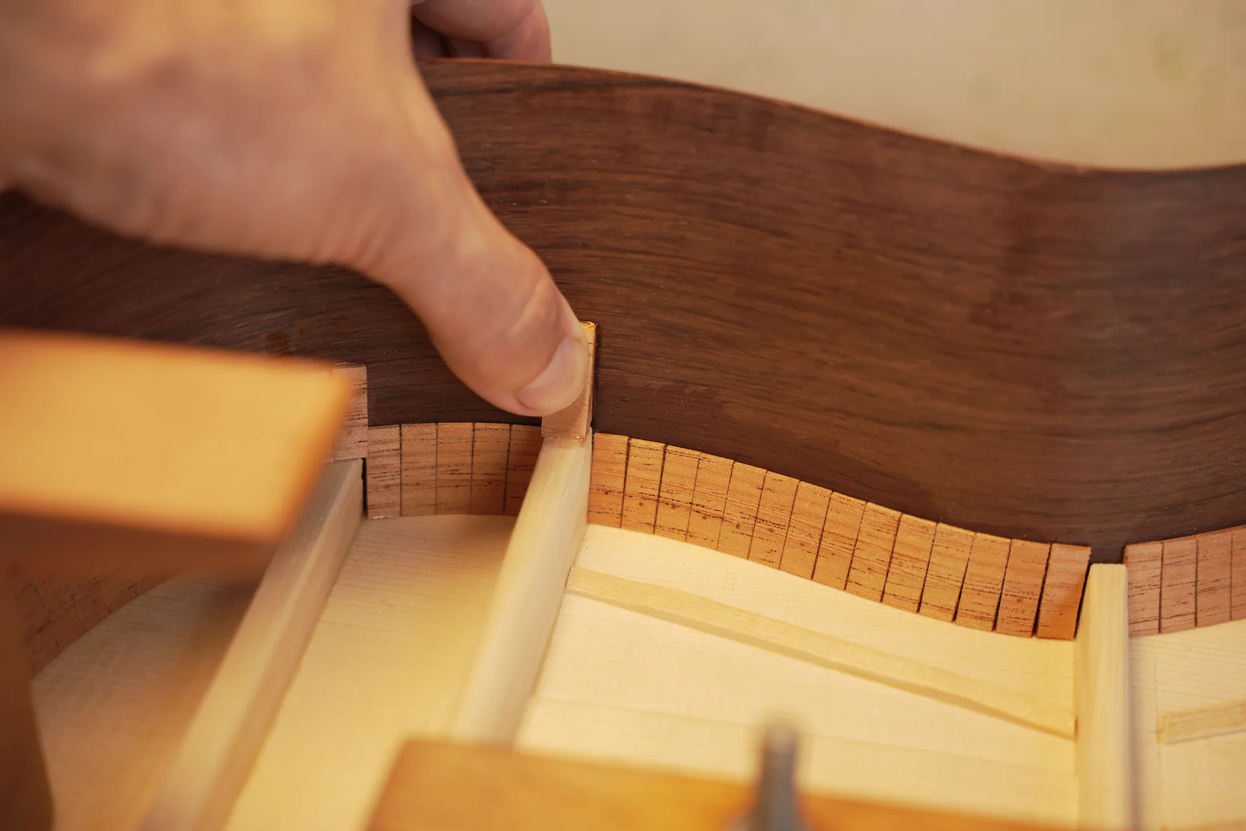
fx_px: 2423
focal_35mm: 70
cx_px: 623
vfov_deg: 19.5
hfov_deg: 28.8
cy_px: 416
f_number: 4.5
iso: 160
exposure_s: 1/50
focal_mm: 70
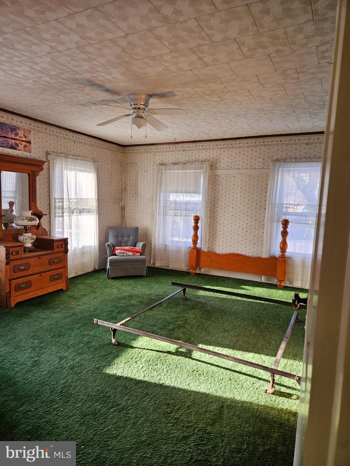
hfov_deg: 58.9
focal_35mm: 23
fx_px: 310
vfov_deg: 73.9
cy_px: 233
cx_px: 175
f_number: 1.8
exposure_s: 1/120
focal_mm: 5.4
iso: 50
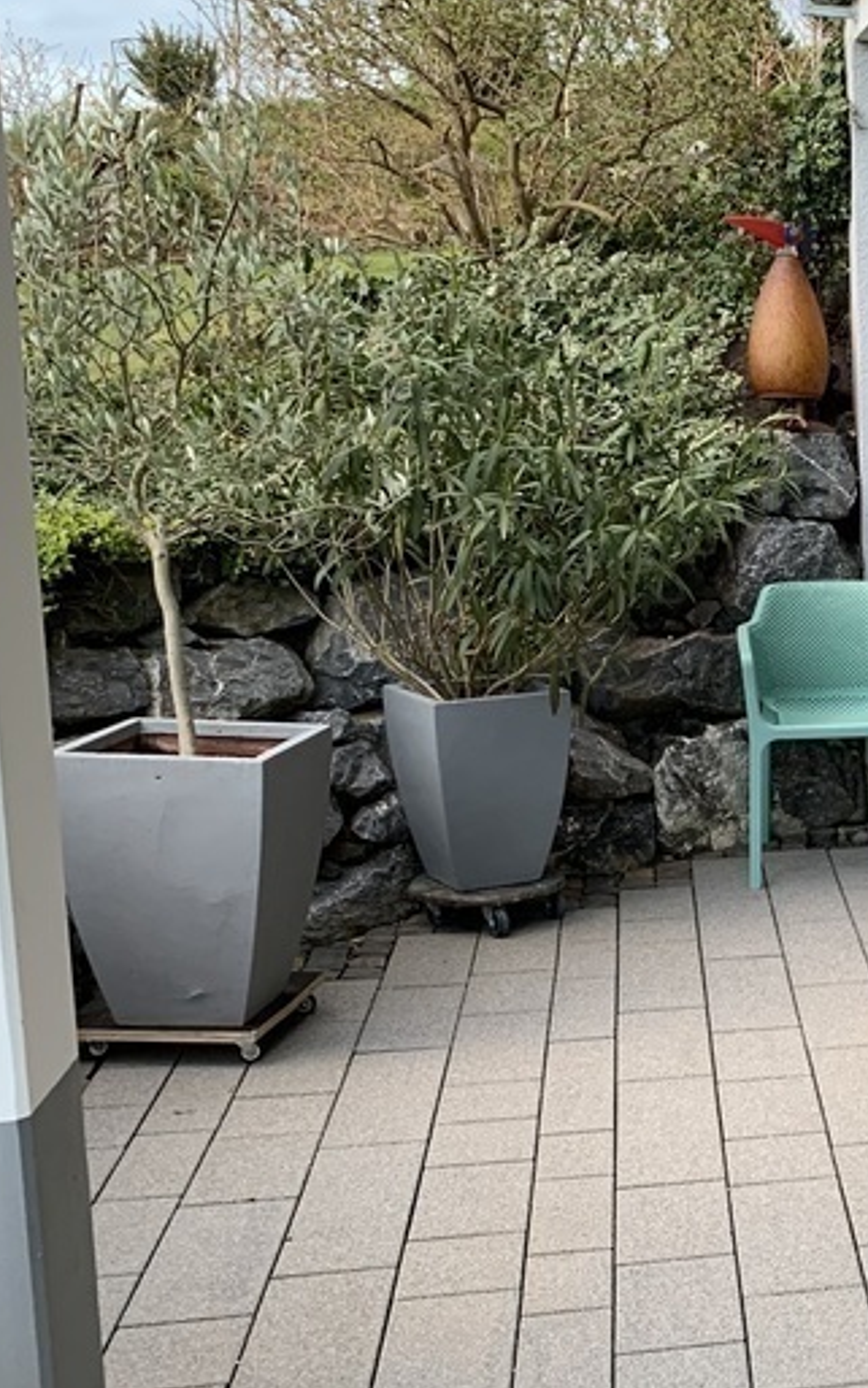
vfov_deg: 36.9
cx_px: 1255
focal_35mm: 55
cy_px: 739
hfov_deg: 20.6
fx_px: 2080
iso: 100
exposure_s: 1/77
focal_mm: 4.25
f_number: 1.8
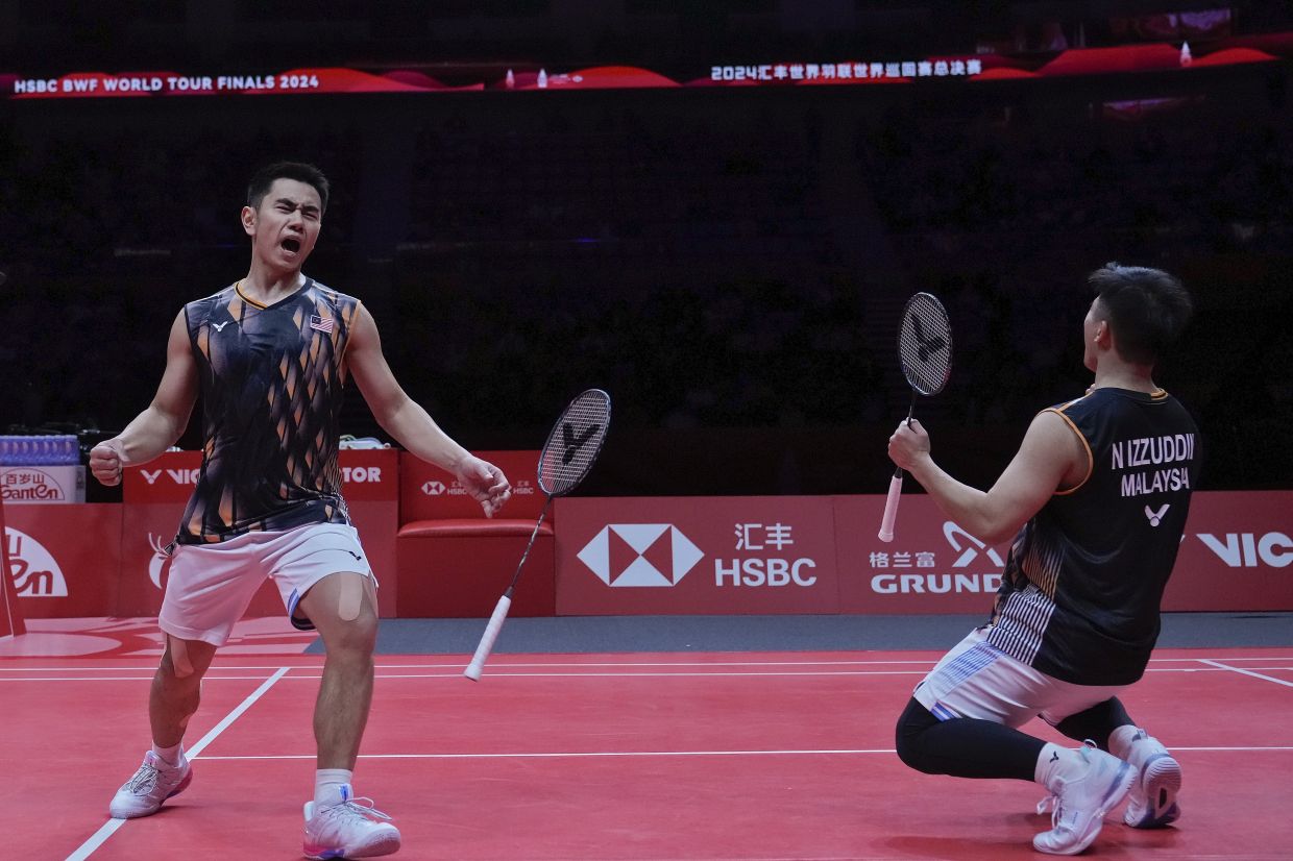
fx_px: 1652
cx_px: 646
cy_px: 430
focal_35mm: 46
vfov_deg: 29.2
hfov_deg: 42.8
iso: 3200
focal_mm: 46
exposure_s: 1/2500
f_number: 3.5
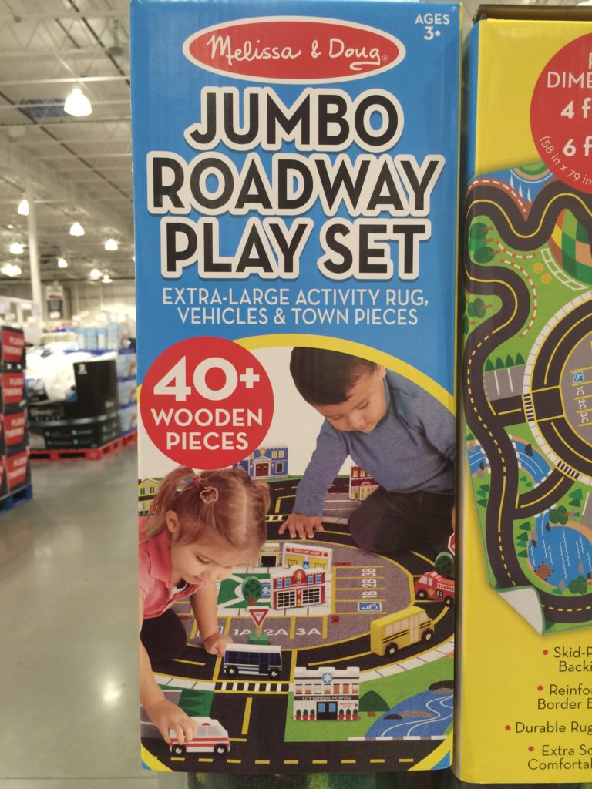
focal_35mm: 29
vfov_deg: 61.7
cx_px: 296
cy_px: 394
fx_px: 661
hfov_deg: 48.2
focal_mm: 4.15
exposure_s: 1/33
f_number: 2.2
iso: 100
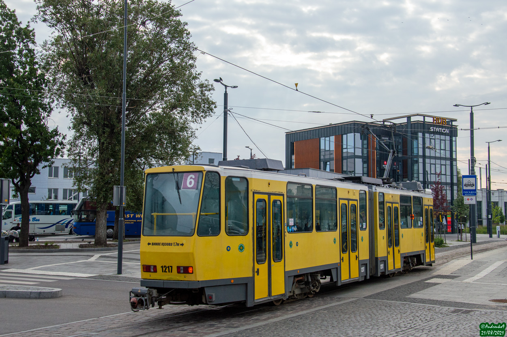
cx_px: 254
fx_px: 633
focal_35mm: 45
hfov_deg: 43.6
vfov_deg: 29.8
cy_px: 168
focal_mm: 30
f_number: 10
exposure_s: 1/640
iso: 400
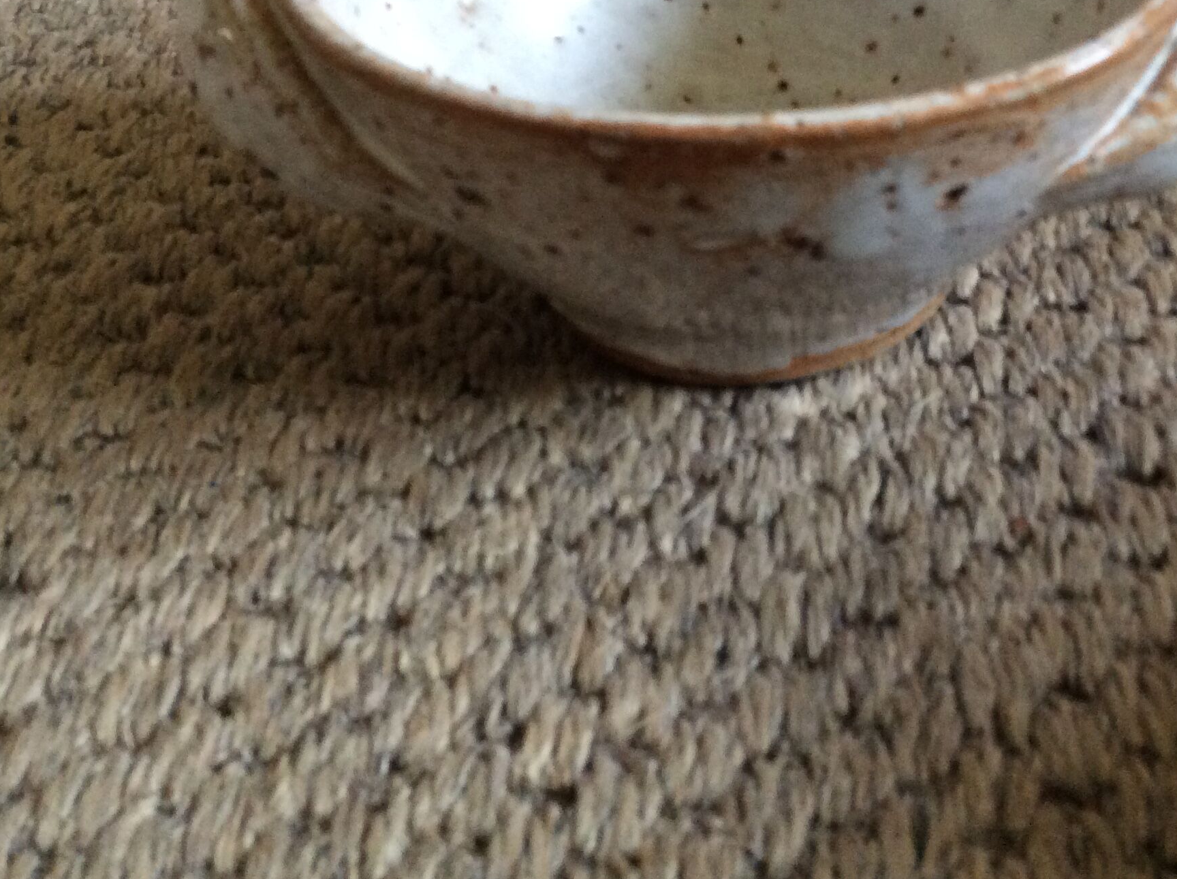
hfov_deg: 39.5
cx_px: 728
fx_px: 1630
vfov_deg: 29.9
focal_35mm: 48
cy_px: 280
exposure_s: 1/25
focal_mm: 3.3
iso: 200
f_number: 2.4
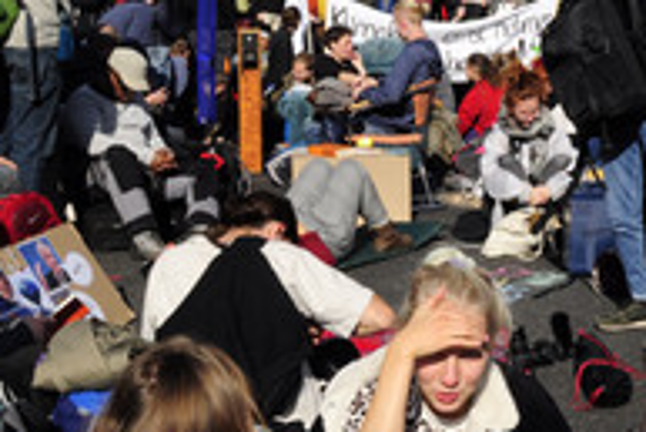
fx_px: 1508
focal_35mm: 84
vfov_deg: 16.3
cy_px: 208
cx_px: 596
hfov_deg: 23.5
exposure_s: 1/200
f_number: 25
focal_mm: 24
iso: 500
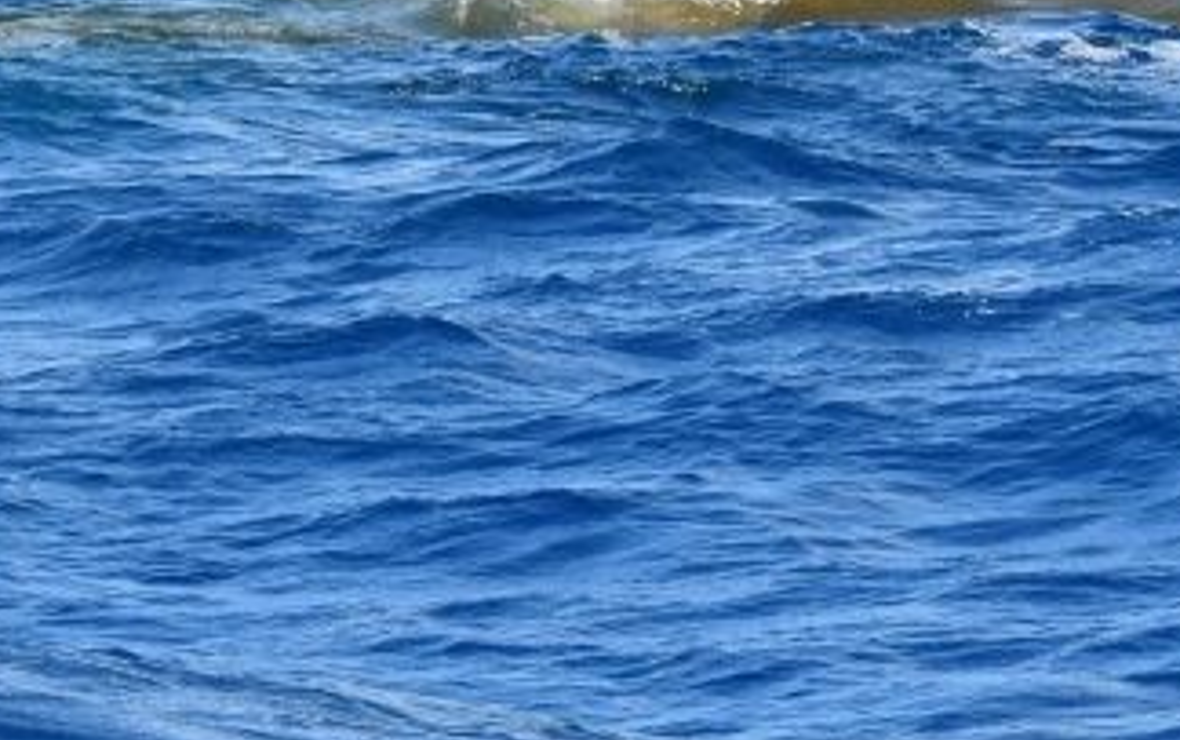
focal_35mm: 566
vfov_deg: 2.3
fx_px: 18215
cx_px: 419
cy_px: -137
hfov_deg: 3.7
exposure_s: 1/1600
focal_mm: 150
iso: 400
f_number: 6.3
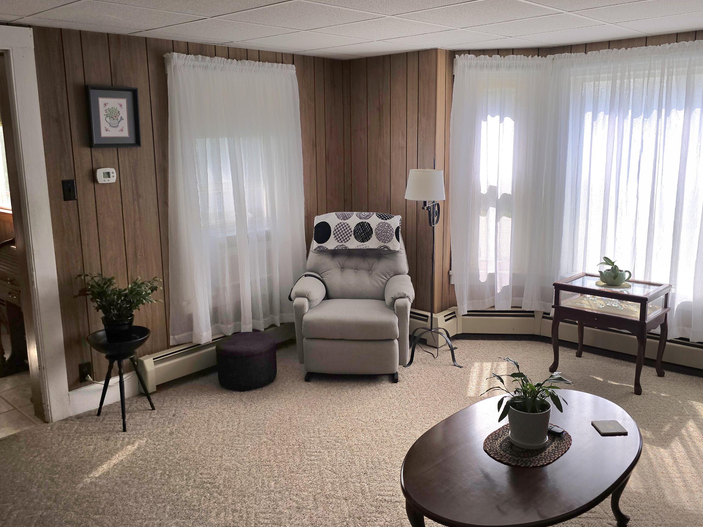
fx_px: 609
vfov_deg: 46.8
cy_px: 244
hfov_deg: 60.0
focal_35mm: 30
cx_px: 345
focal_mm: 6.3
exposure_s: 1/196
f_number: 1.7
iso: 12
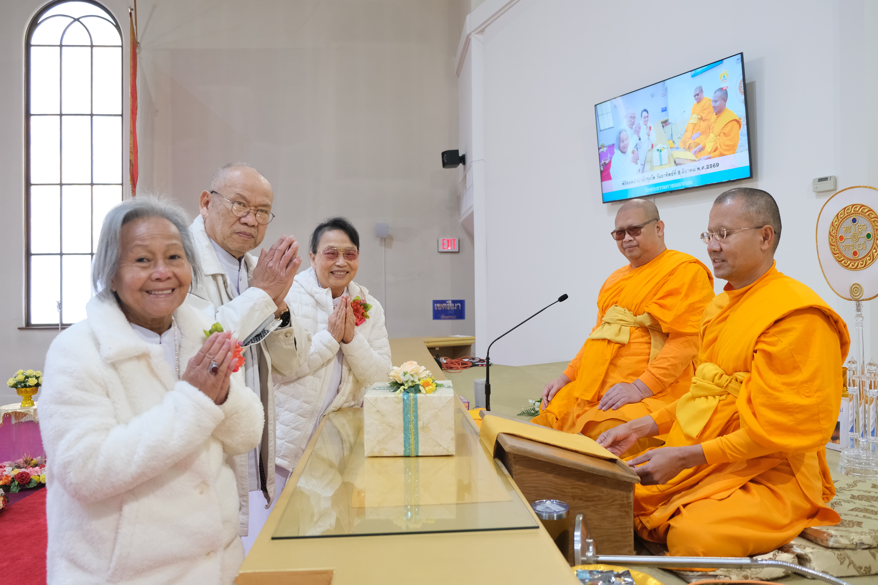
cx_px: 439
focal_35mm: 28
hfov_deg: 65.5
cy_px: 292
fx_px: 683
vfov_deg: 46.4
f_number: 2.8
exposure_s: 1/60
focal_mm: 18.8
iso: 1600
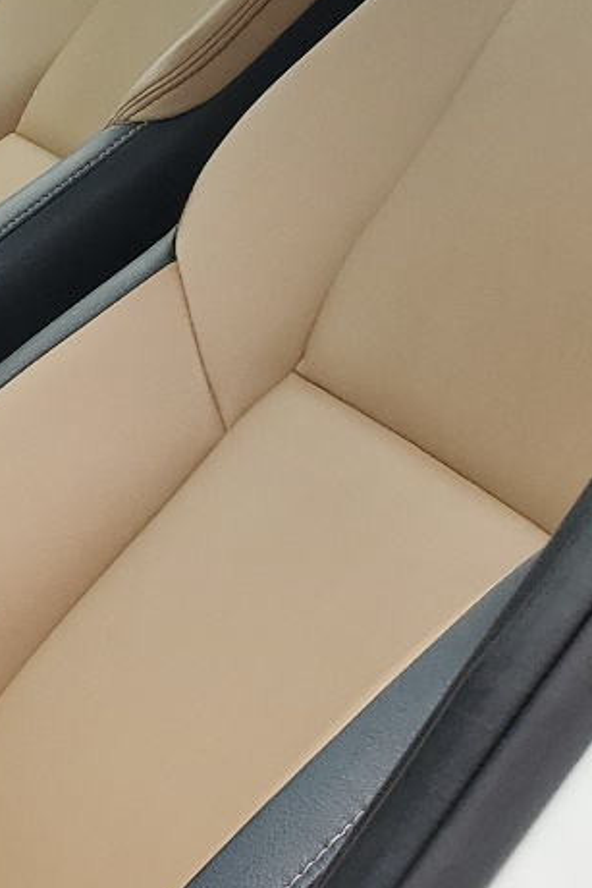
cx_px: -889
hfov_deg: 11.6
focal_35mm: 94
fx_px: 2317
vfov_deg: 21.7
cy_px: 517
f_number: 1.5
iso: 50
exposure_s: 1/286
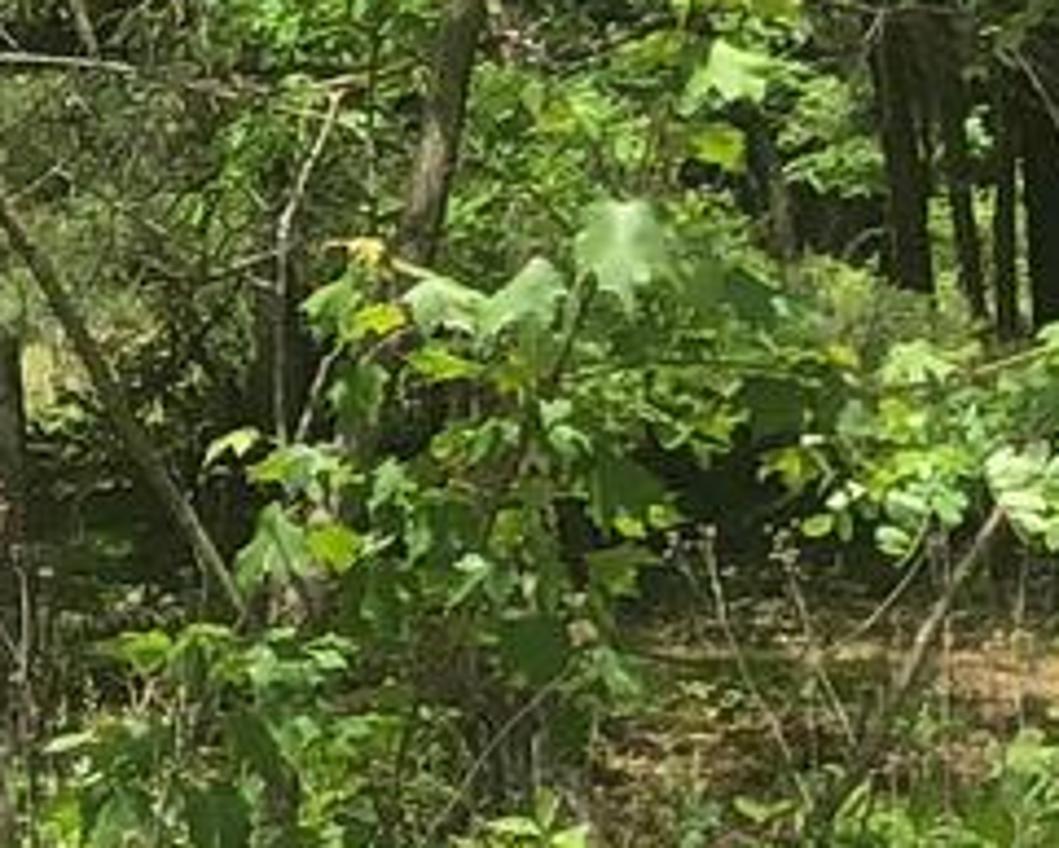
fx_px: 7274
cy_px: 786
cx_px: -1661
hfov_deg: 7.6
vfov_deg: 6.7
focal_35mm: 232
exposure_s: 1/666
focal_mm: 3.99
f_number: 1.8
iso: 20
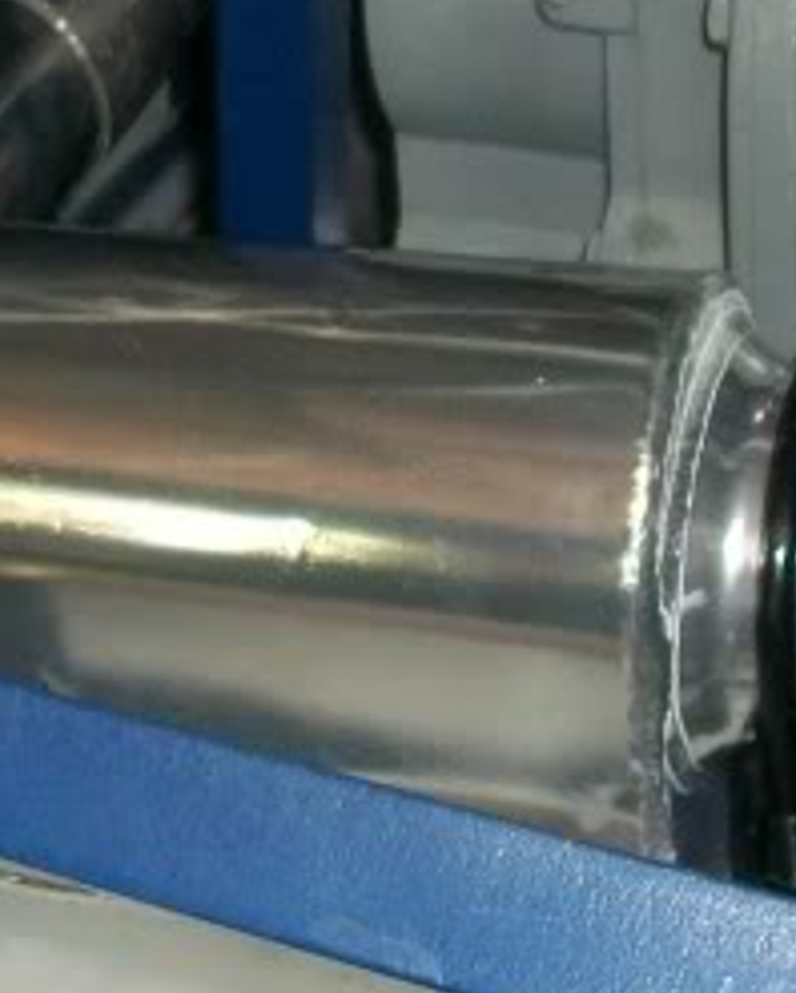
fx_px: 2971
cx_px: -16
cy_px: 245
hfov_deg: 15.0
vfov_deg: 18.8
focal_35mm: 101
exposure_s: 1/60
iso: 160
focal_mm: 5.7
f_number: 2.8
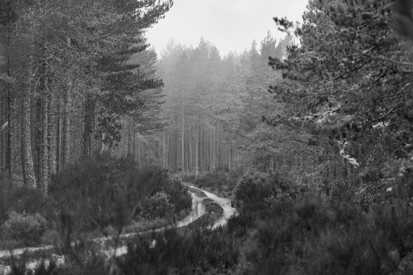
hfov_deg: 15.2
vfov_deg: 10.2
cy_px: 138
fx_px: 1549
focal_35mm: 135
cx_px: 206
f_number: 2.2
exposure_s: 1/150
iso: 250
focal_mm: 90
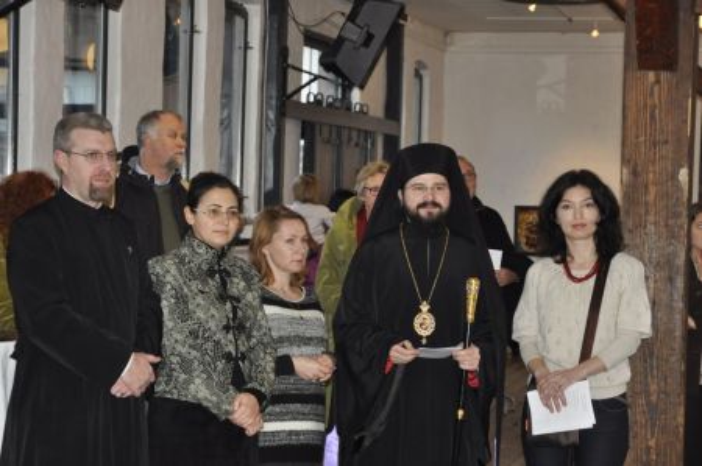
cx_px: 351
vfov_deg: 14.0
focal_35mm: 98
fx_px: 1899
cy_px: 233
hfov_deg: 20.9
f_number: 5.3
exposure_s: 1/60
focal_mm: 65
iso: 800
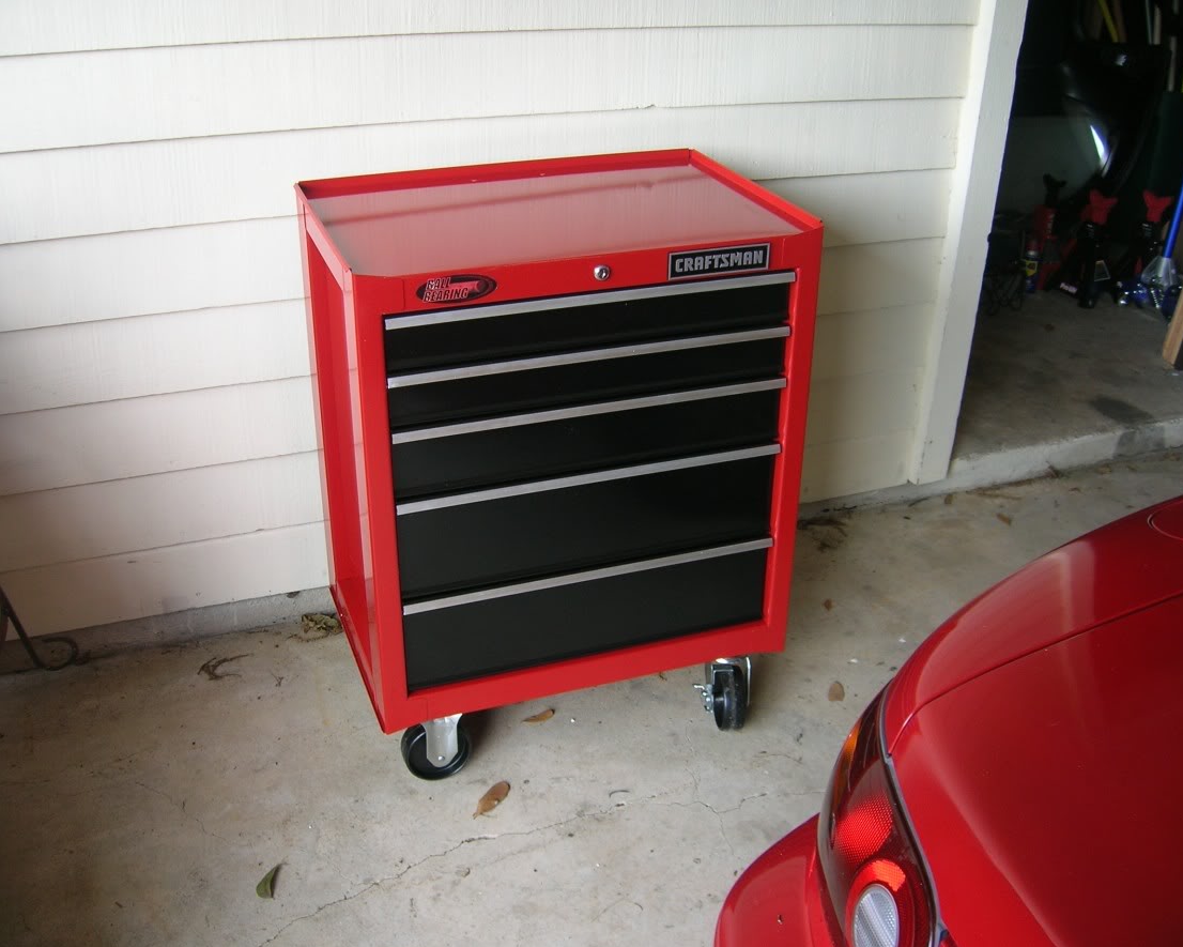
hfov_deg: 50.3
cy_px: 480
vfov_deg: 41.2
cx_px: 589
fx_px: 1261
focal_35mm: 36
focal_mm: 5.7
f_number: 2.9
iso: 50
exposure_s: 1/27.1
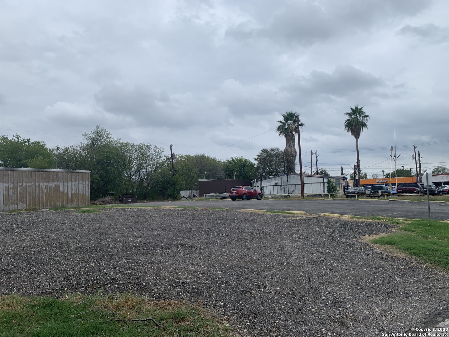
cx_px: 224
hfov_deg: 67.3
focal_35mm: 26
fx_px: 337
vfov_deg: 53.1
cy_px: 168
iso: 25
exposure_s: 1/3086
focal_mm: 4.25
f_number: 1.8
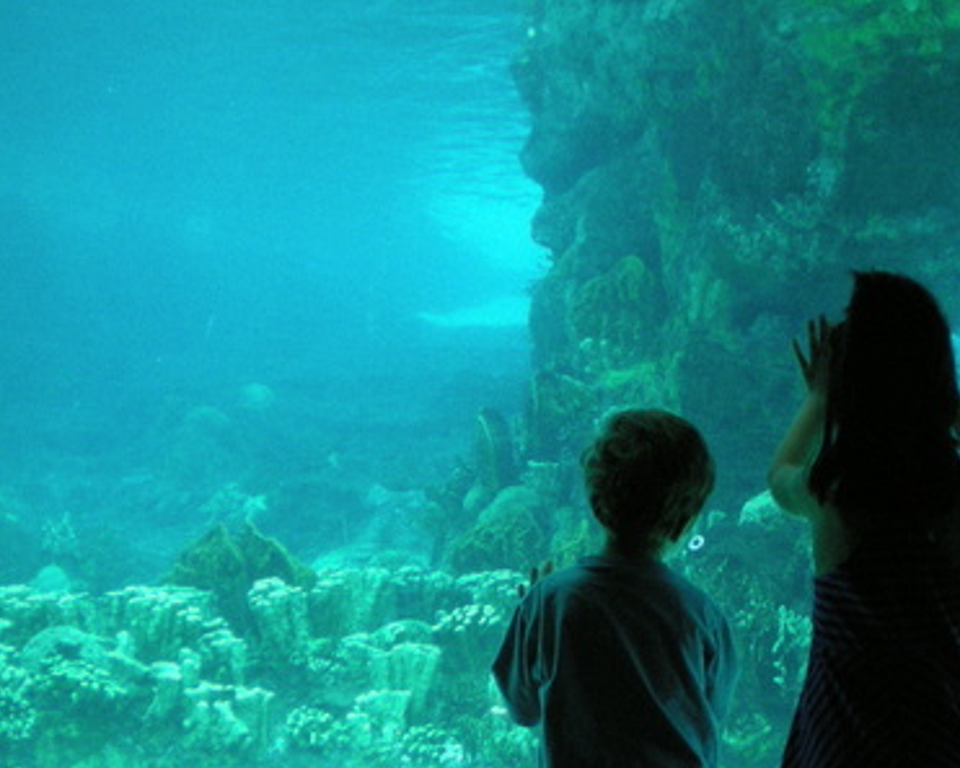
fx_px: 1819
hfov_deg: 29.2
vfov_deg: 23.8
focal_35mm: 64
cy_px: 507
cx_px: 681
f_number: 3.1
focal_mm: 6.3
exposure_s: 1/125
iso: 312
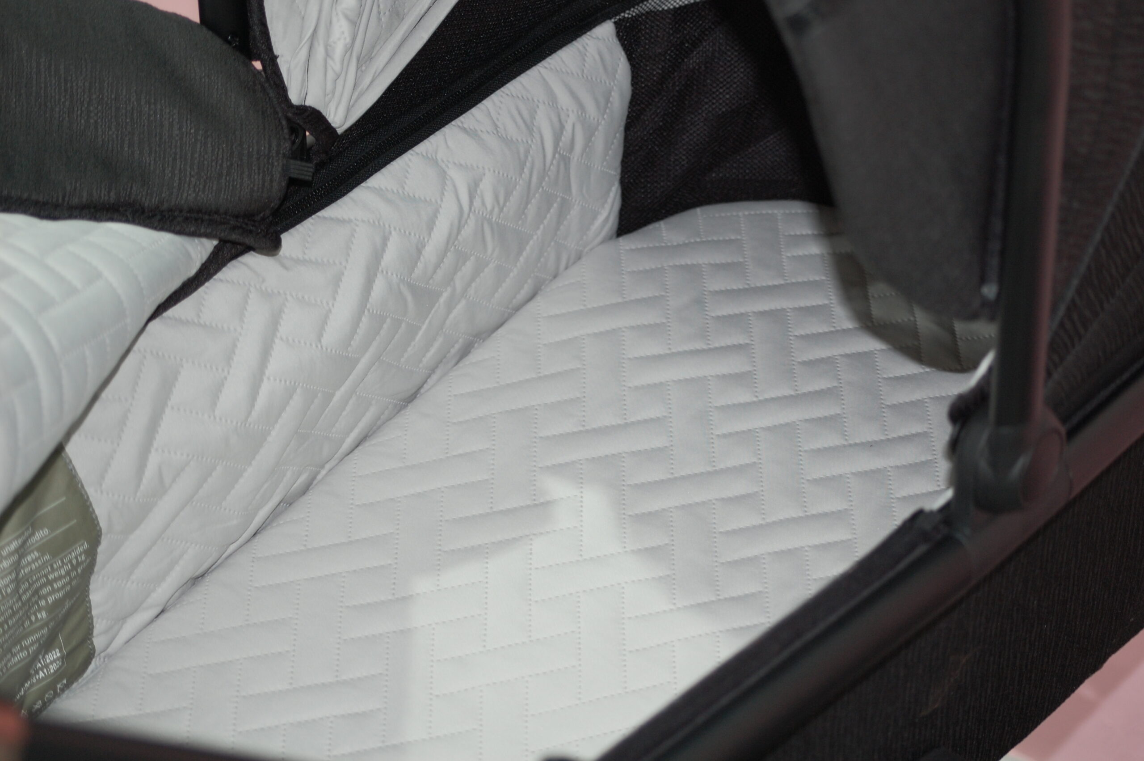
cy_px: 380
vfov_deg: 16.5
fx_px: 2619
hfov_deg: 24.6
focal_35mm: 82
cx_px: 572
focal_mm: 55
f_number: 4
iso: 400
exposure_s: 1/60
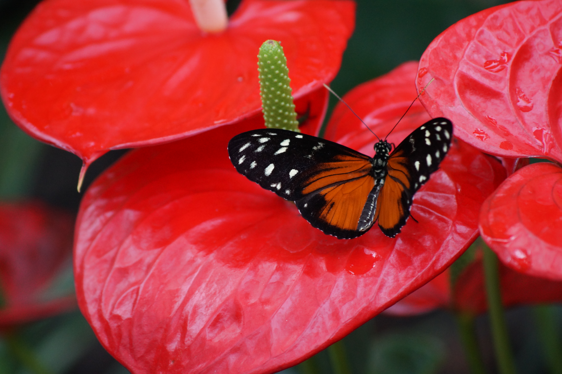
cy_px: 187
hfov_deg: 6.9
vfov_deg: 4.6
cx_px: 281
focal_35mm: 300
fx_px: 4681
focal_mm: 200
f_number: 5.6
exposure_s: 1/320
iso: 1250
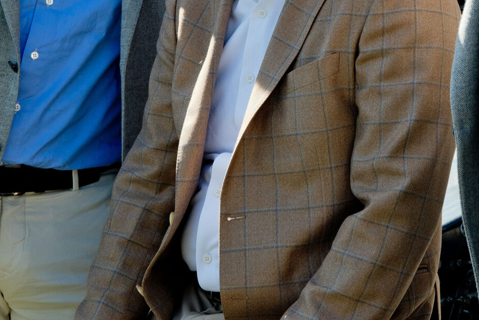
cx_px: 402
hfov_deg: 14.6
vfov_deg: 9.7
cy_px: -107
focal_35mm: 139
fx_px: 1850
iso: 250
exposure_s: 1/320
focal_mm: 50
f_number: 9
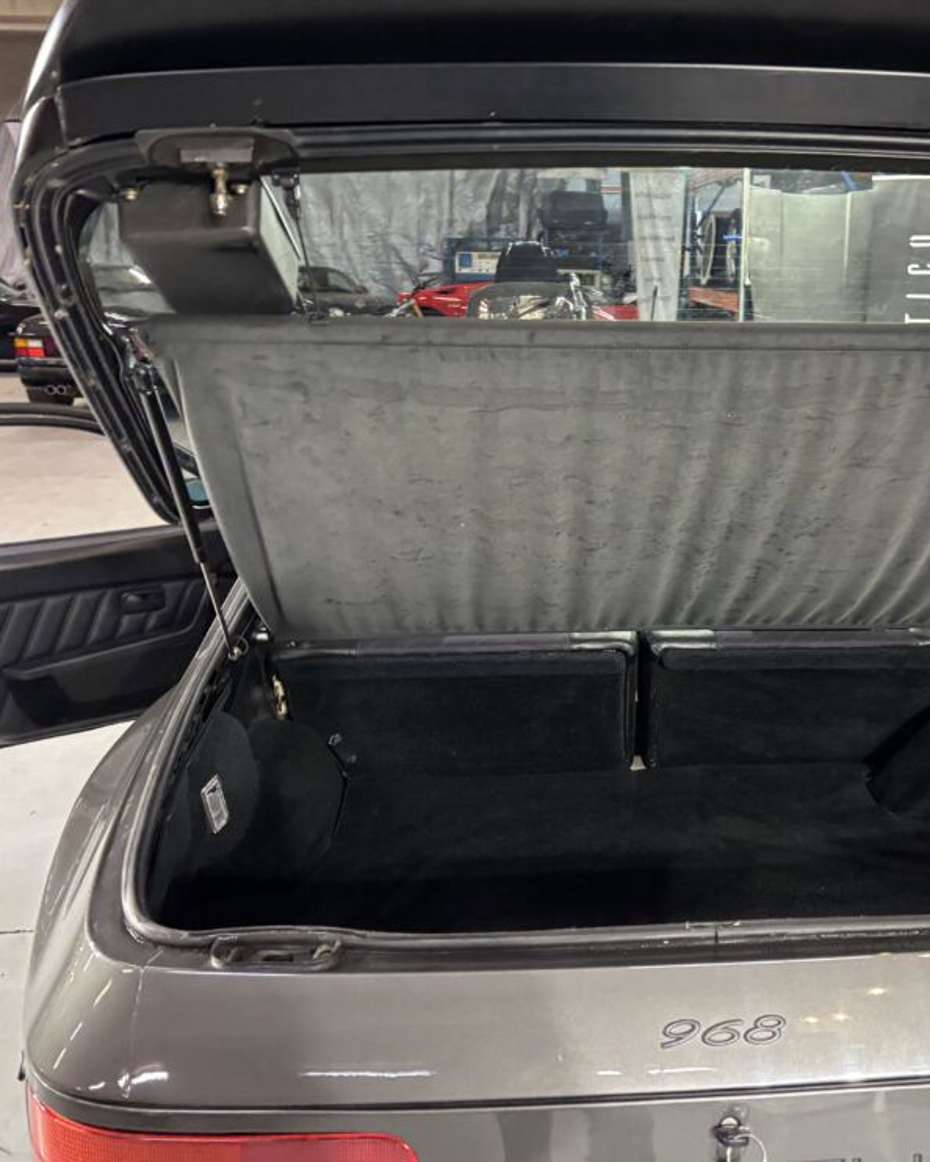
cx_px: 676
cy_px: 597
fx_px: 1204
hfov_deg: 41.2
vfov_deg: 51.5
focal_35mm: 35
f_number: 1.6
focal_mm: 5.96
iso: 400
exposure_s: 1/50
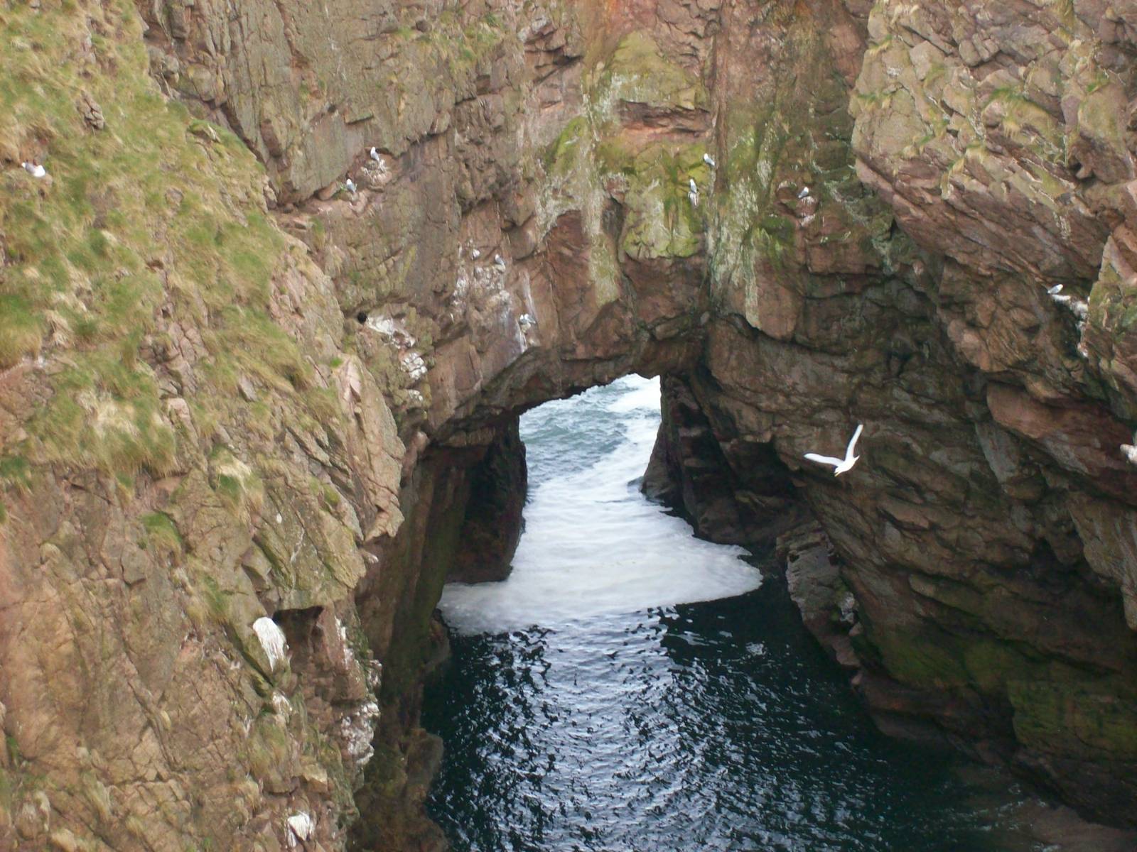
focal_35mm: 108
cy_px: 426
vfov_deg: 13.7
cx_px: 568
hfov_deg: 18.2
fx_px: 3547
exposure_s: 1/139
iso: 200
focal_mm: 18
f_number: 4.8
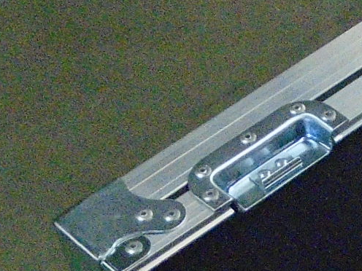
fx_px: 1422
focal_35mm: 136
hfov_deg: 13.0
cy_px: 388
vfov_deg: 10.6
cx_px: 666
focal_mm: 4.6
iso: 800
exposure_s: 1/125
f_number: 3.2
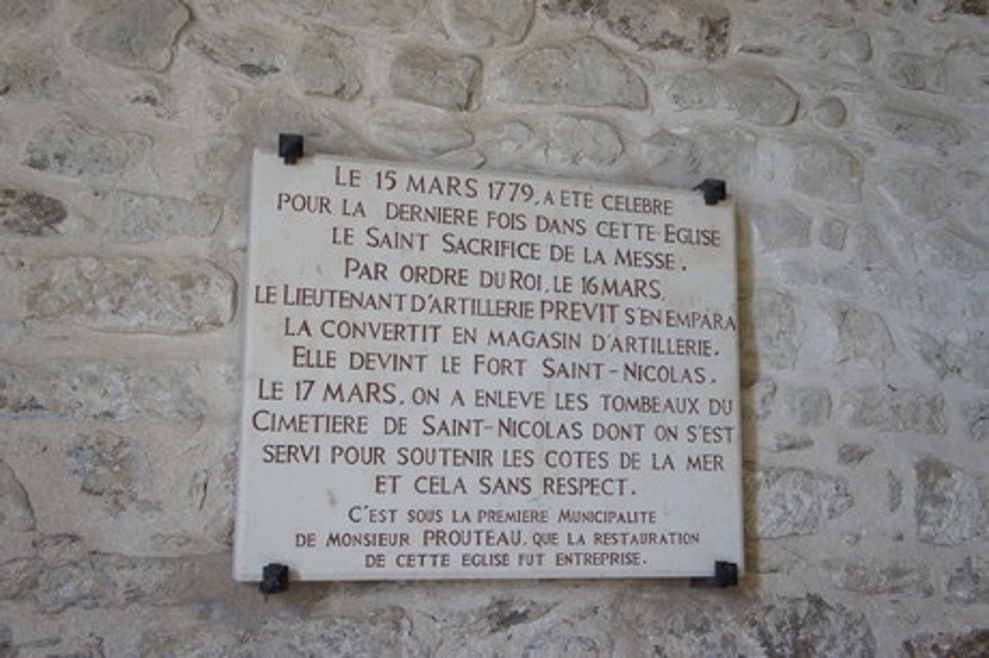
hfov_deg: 48.0
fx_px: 1112
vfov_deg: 33.0
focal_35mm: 40
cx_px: 494
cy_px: 329
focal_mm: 27
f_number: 4.5
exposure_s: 1/125
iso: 400
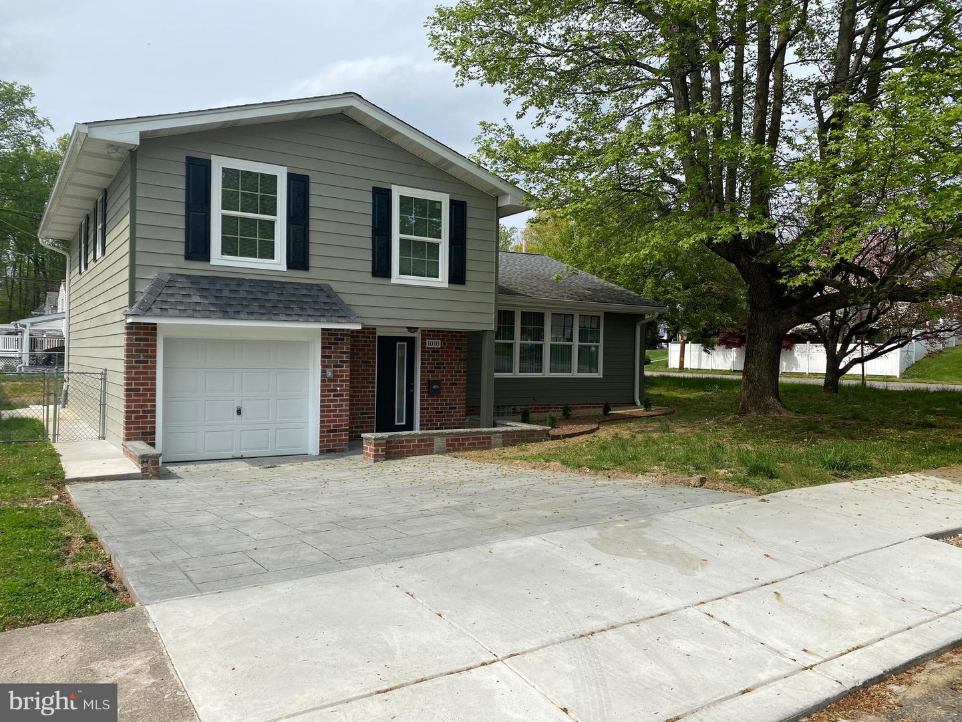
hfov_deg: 67.3
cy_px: 361
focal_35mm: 26
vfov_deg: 53.1
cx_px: 481
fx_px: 723
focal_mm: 4.25
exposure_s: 1/3401
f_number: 1.8
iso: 32
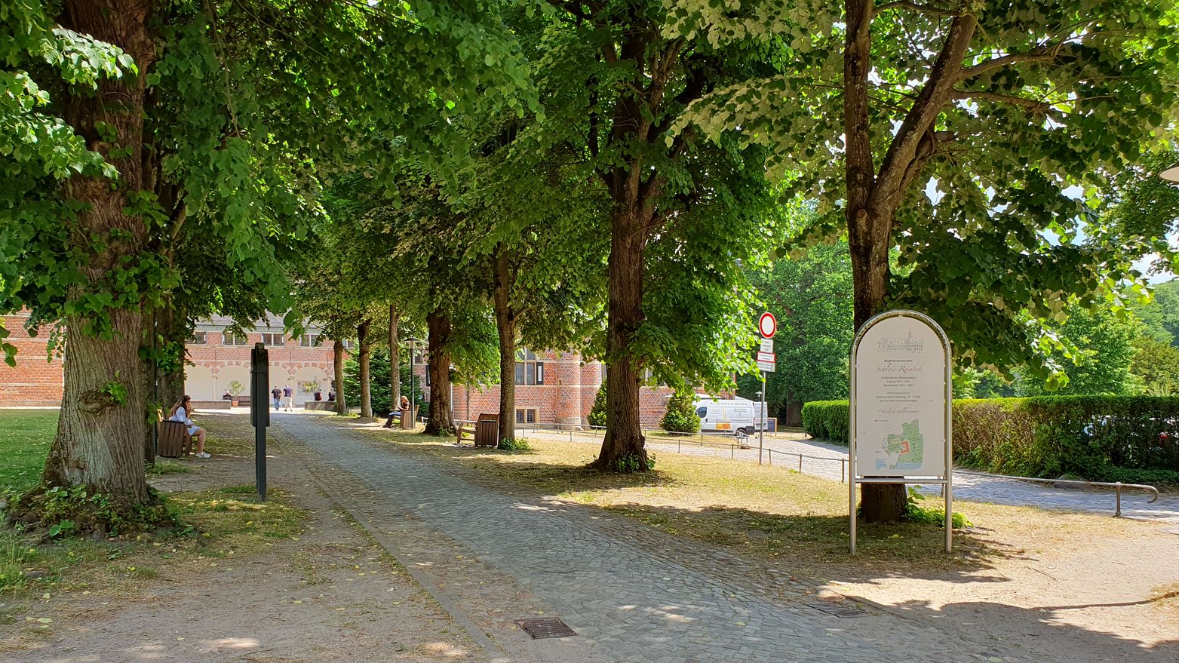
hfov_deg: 66.1
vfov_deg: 39.9
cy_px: 417
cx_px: 582
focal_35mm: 29
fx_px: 907
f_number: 2.4
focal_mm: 4.3
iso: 50
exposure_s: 1/400
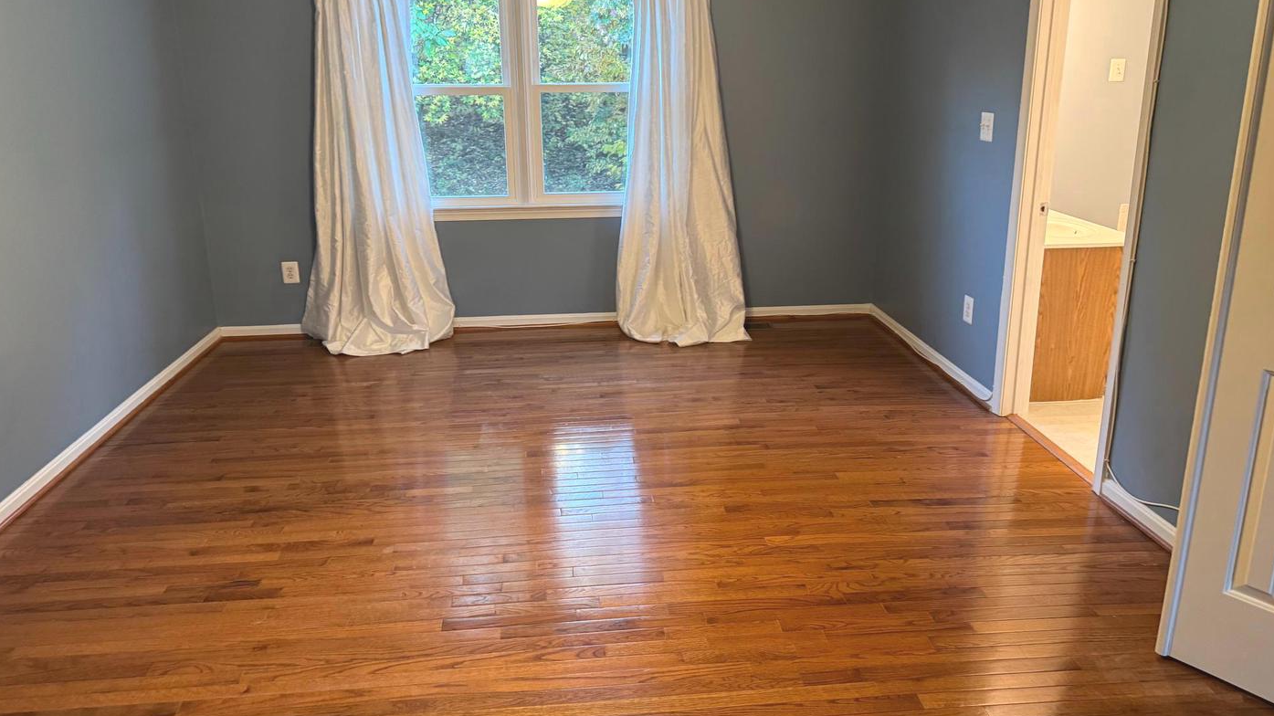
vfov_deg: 42.7
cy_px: 293
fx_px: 912
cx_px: 620
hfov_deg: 69.9
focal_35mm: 27
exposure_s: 1/60
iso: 250
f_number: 1.78
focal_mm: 6.76
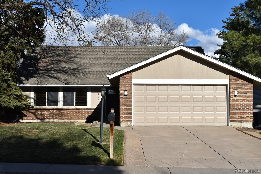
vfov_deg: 28.1
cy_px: 87
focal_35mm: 48
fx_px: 348
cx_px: 130
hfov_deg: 41.1
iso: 200
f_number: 11
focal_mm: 32
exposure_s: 1/500
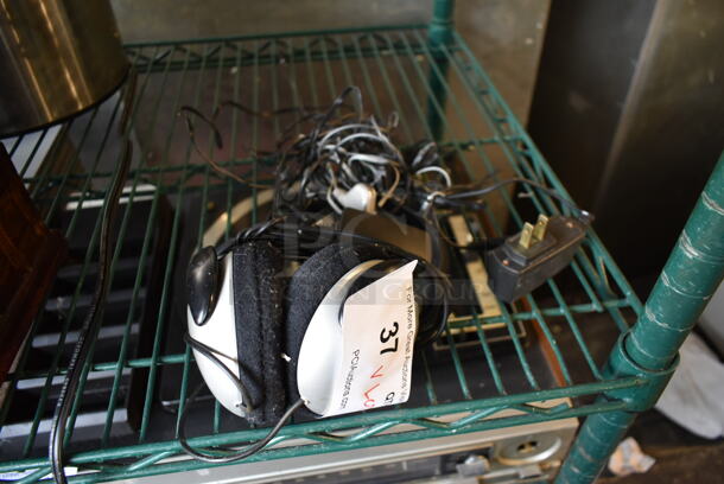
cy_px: 242
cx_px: 362
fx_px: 544
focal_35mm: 27
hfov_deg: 67.3
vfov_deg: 48.0
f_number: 3.5
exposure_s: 1/30
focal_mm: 18
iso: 900
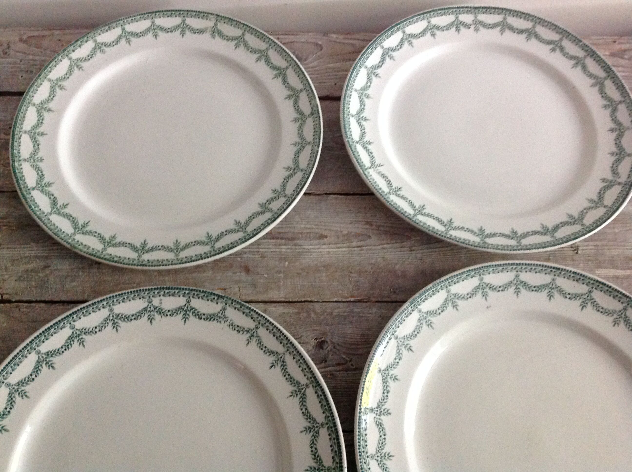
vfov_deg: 40.6
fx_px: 638
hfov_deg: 52.7
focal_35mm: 35
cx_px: 316
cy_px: 236
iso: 400
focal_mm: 4.28
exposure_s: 1/15
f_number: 2.4
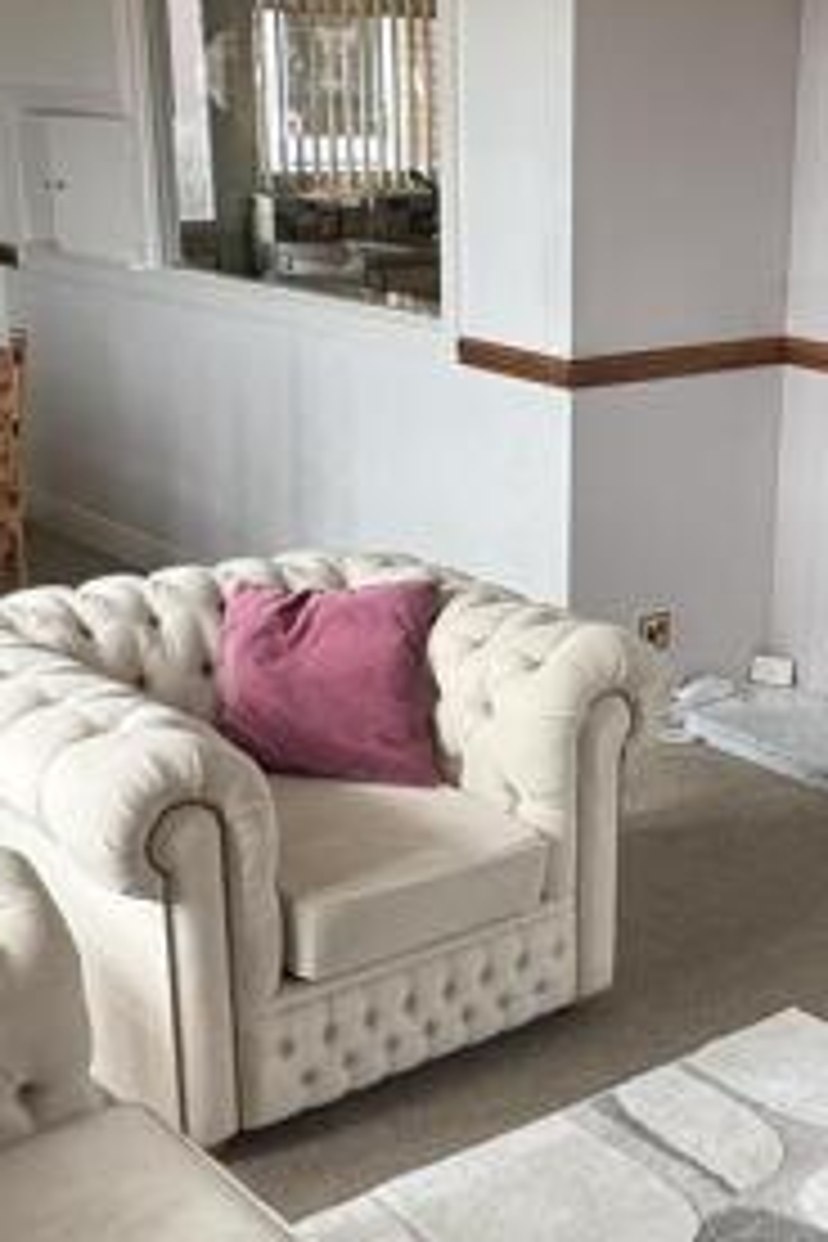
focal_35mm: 54
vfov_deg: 36.6
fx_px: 1863
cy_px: 810
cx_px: 648
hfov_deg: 24.7
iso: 40
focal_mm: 2.22
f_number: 2.2
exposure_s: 1/114
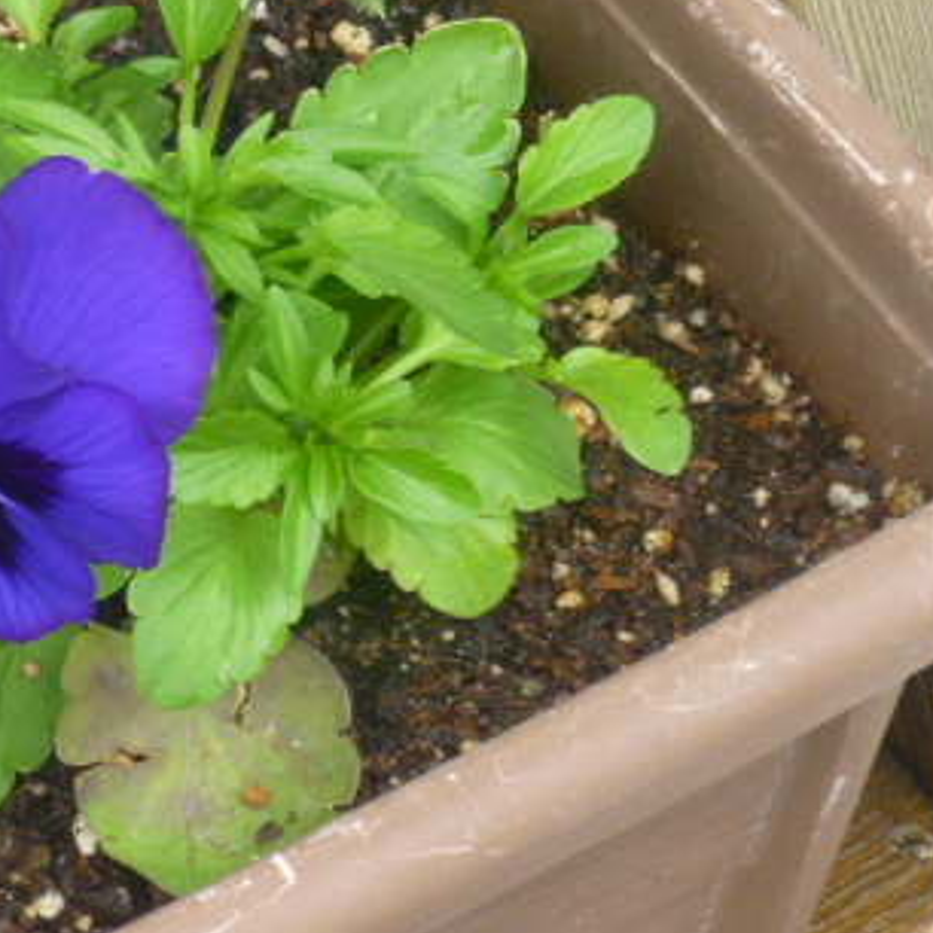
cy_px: 396
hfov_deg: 8.8
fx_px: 6038
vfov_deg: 8.8
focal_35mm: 198
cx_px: -9
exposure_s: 1/80
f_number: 5.4
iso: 250
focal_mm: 19.1
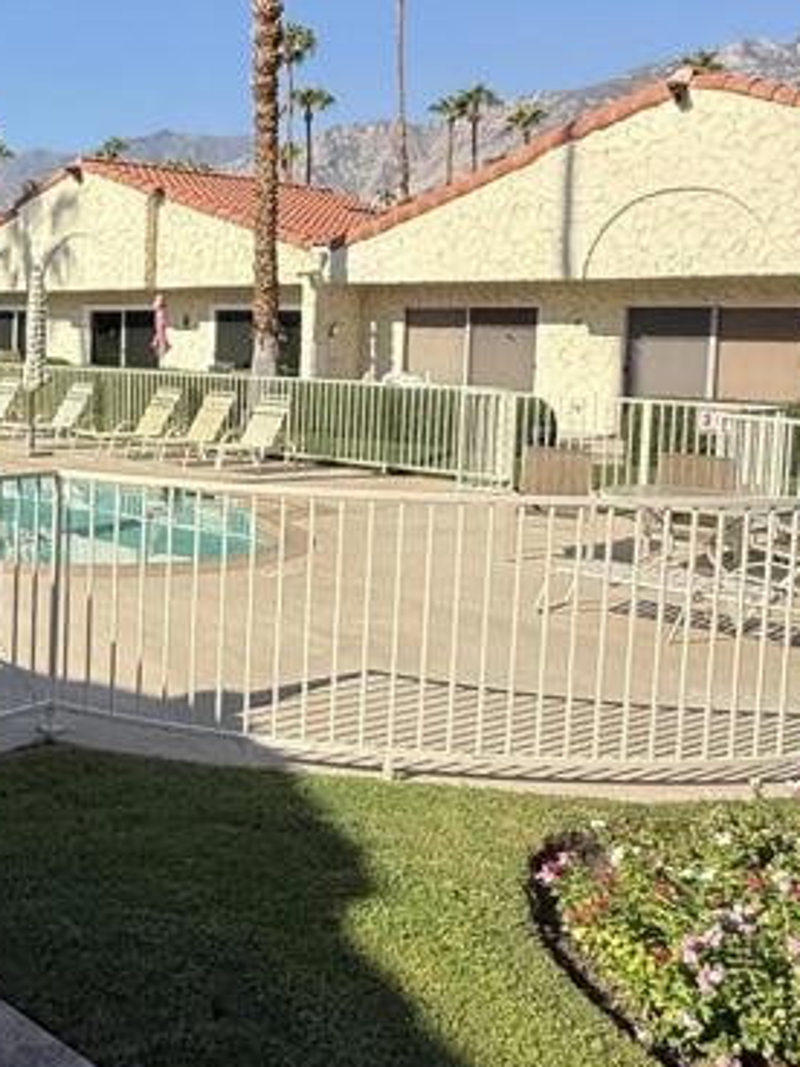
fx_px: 1202
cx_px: -87
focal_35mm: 39
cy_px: 415
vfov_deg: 47.5
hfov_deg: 32.3
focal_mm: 2.22
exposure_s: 1/2320
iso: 50
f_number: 2.2
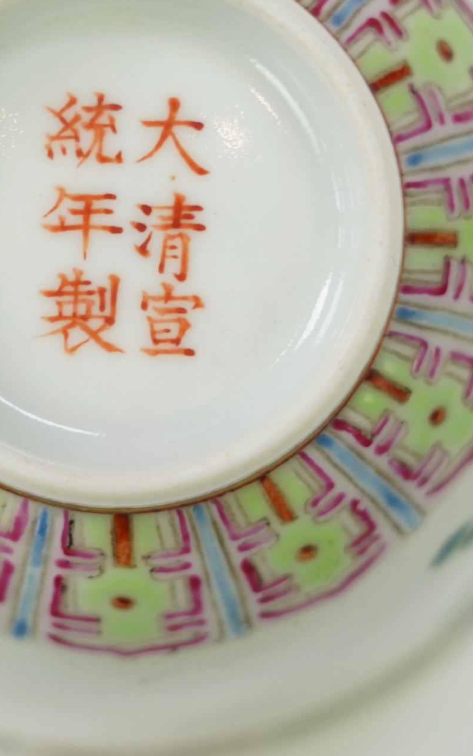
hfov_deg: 5.7
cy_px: 273
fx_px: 4742
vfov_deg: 9.1
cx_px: 109
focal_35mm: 230
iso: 500
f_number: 7.1
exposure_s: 1/125
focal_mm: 105
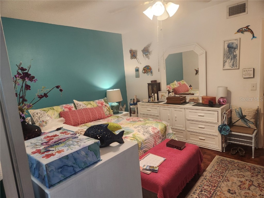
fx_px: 175
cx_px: 132
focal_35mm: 23
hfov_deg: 73.9
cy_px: 99
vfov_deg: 58.9
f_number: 1.8
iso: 320
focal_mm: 5.4
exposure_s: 1/120
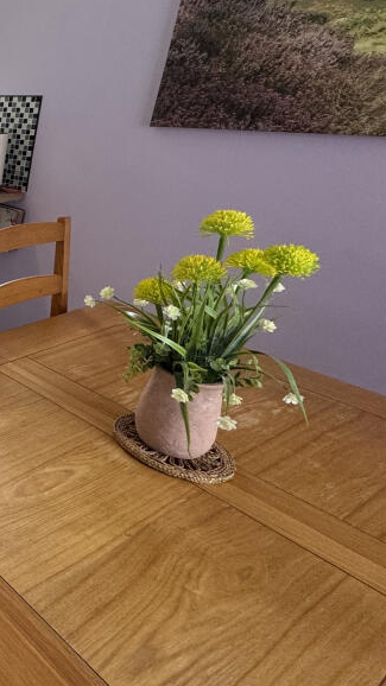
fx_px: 491
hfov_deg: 26.9
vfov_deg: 69.1
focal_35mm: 27
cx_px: -220
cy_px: 269
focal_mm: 2.22
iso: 200
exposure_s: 1/100
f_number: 2.2
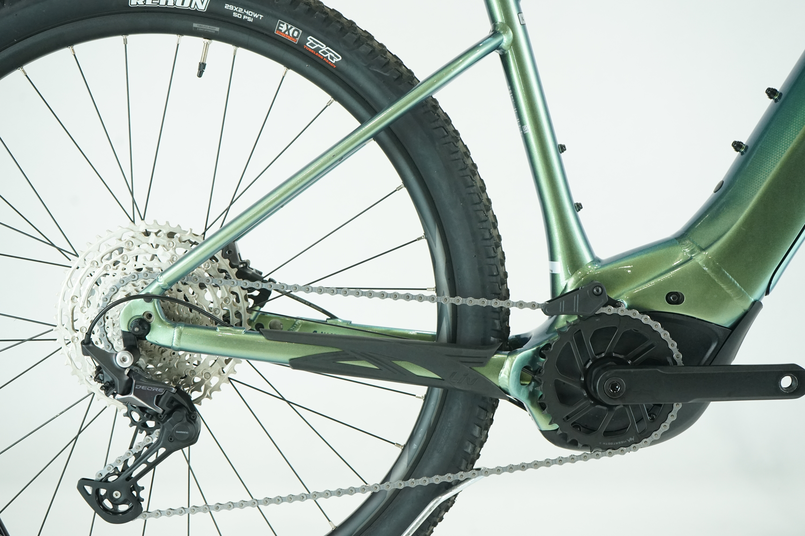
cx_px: 402
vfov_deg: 26.0
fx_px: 1163
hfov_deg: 38.2
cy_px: 268
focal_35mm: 52
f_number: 6.3
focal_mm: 52
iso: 2500
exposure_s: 1/200
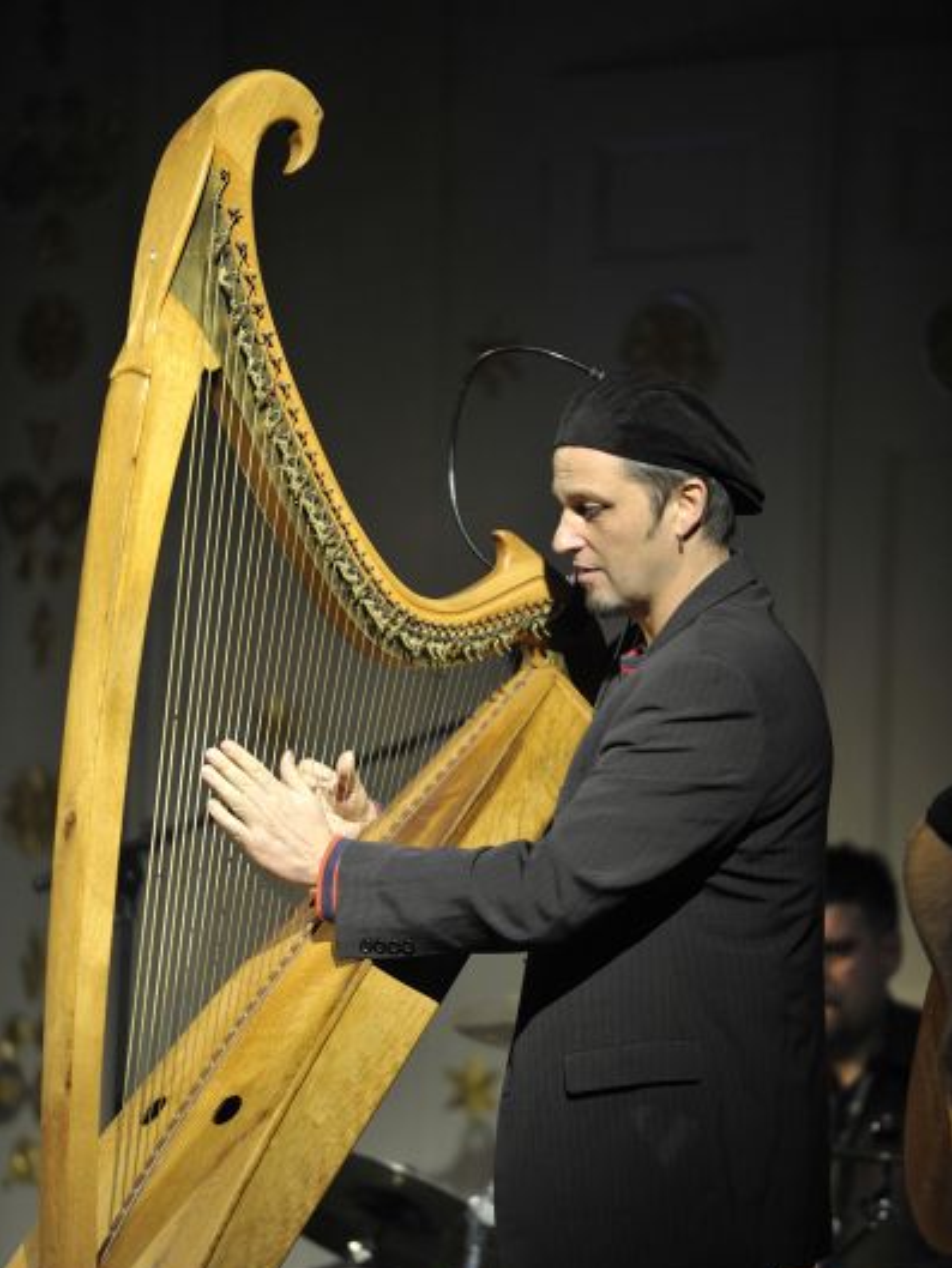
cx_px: 476
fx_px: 7991
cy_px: 717
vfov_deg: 9.1
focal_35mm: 218
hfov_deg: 6.8
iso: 1600
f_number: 2.8
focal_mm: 200
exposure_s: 1/160
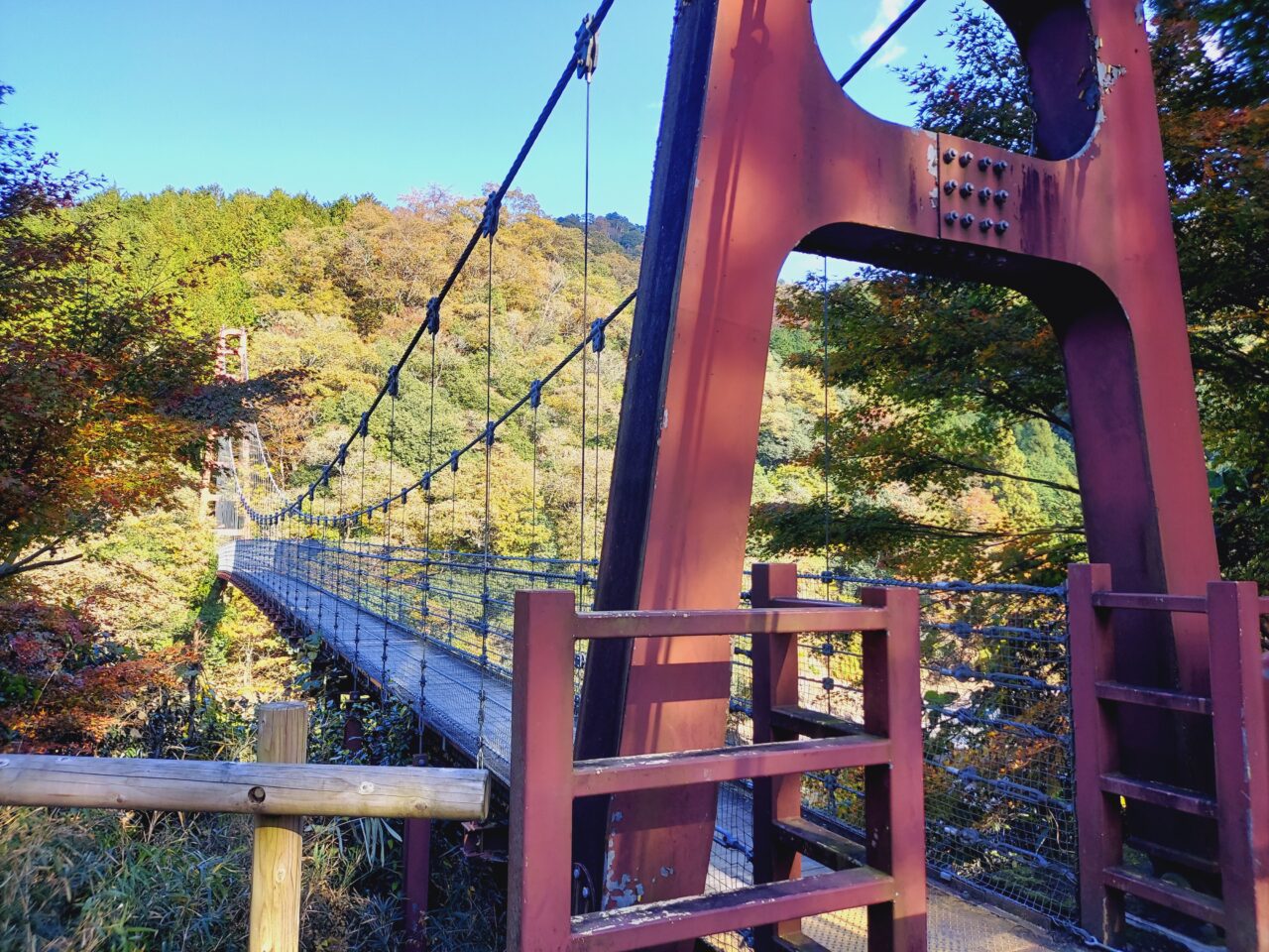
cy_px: 476
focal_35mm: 25
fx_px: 916
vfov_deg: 54.9
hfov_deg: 69.4
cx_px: 634
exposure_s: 1/213
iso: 50
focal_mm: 4.6
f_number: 2
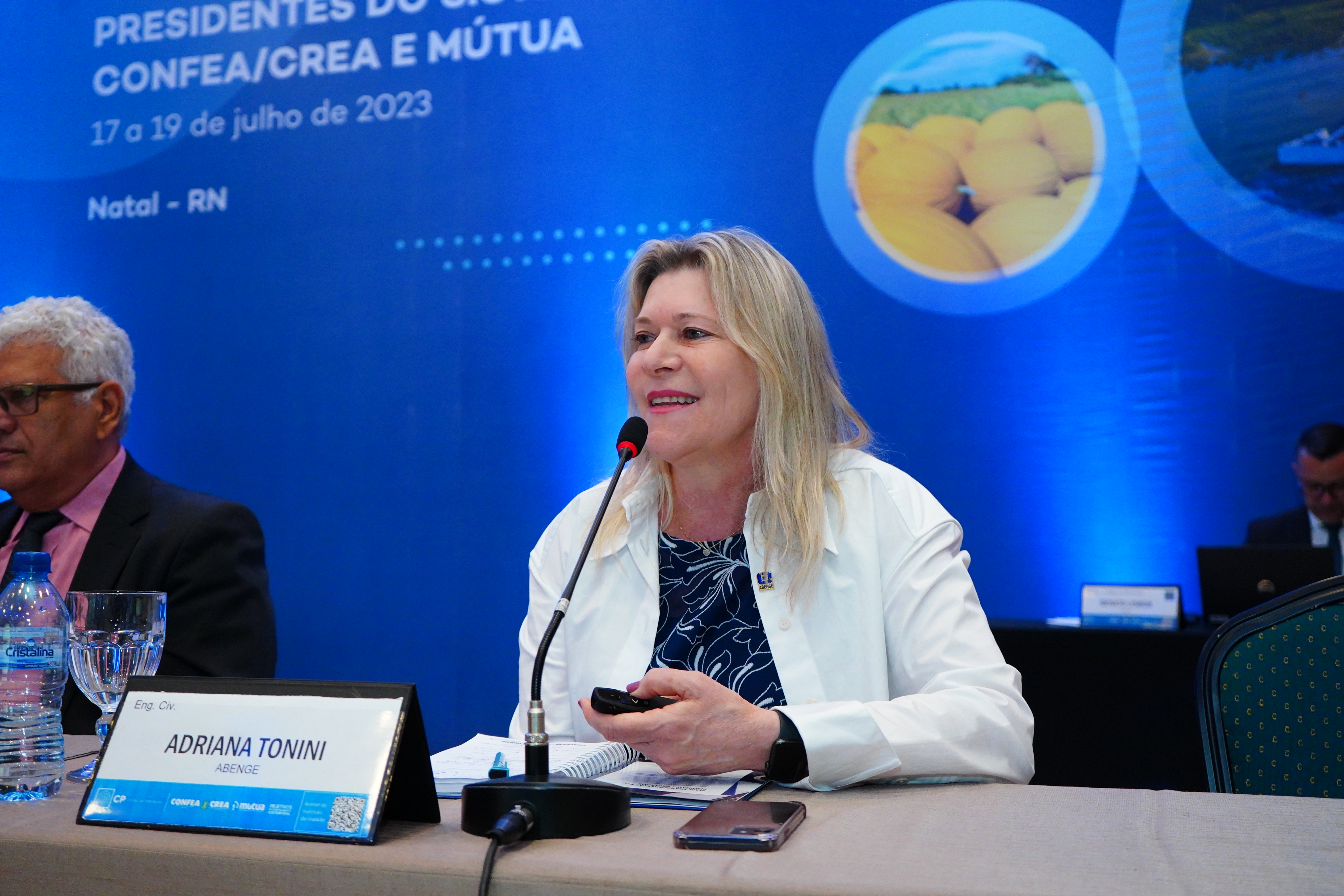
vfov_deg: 35.1
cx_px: 672
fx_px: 1419
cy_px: 448
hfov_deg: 50.7
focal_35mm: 38
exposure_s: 1/200
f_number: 4.5
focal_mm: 38
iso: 5000
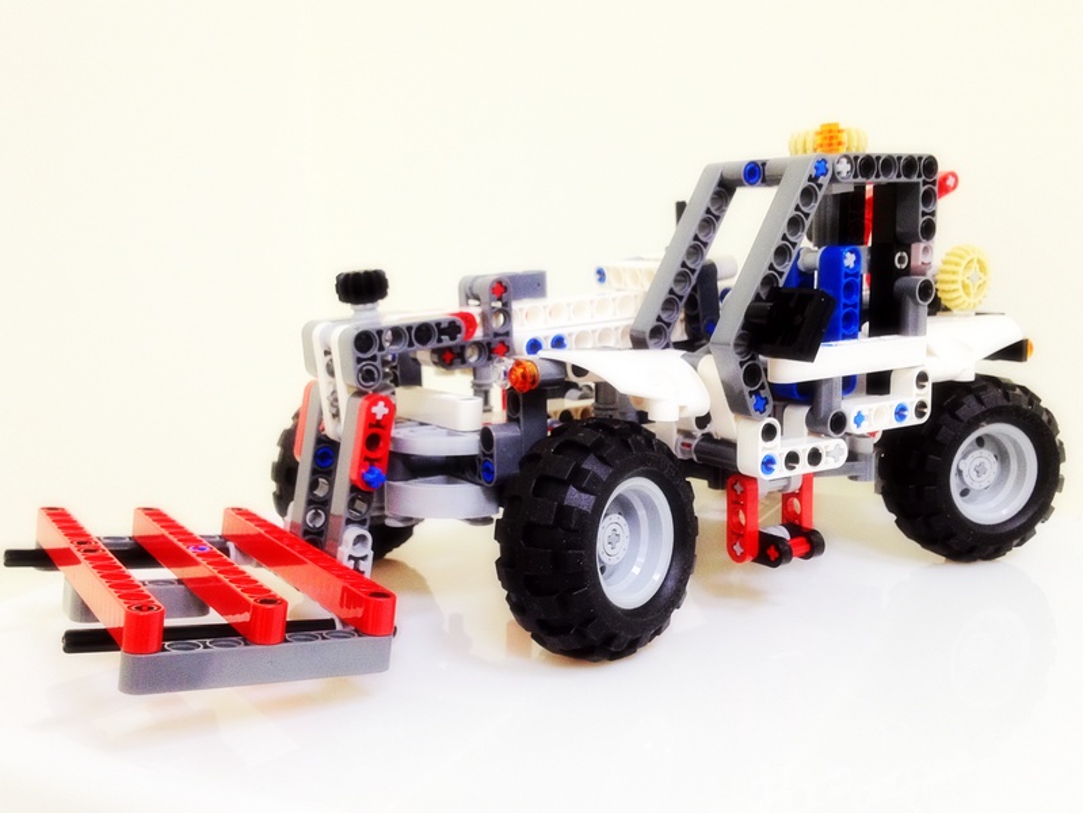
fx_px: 1096
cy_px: 406
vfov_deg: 40.7
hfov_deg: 52.6
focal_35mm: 35
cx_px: 542
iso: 125
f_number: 2.4
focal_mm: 4.28
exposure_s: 1/20
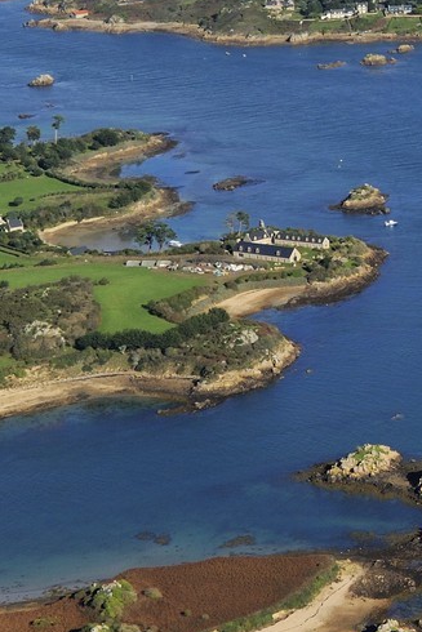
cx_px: 990
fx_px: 2407
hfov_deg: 9.1
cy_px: 74
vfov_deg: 14.8
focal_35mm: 137
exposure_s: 1/1000
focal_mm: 42
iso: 400
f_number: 9
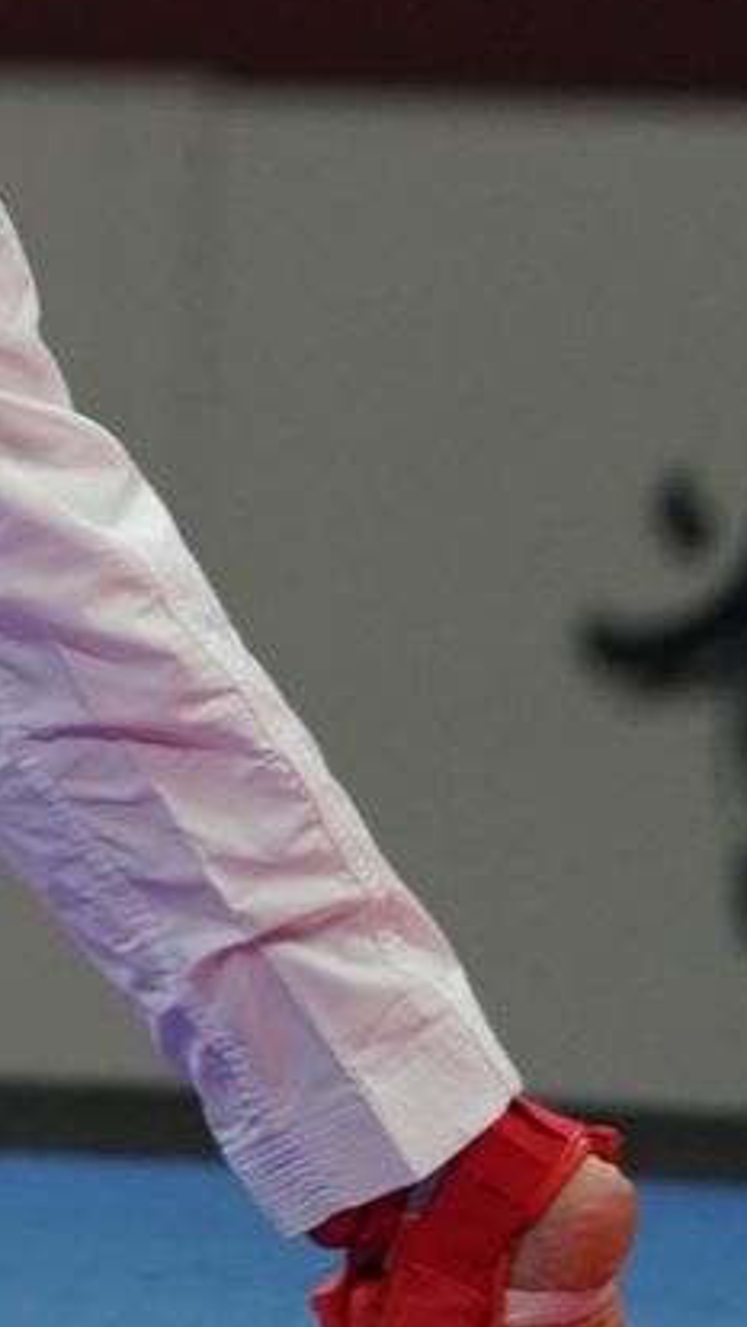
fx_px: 31081
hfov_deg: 1.4
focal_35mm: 883
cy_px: -535
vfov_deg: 2.4
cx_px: -914
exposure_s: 1/1000
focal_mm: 194
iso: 1600
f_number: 2.8
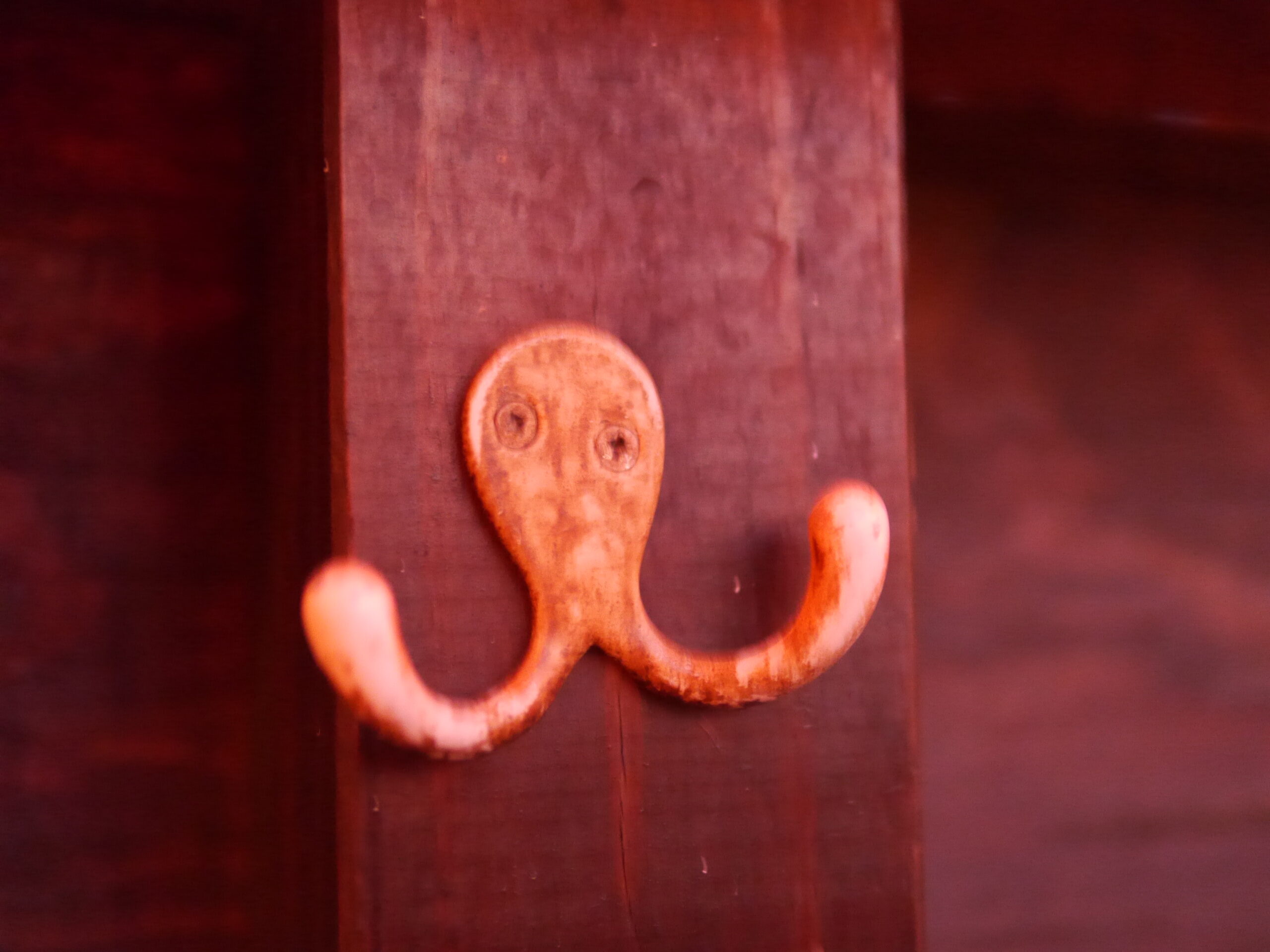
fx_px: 1834
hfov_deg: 38.2
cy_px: 476
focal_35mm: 50
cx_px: 635
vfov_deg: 29.1
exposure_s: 1/13
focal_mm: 25
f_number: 1.4
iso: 3200
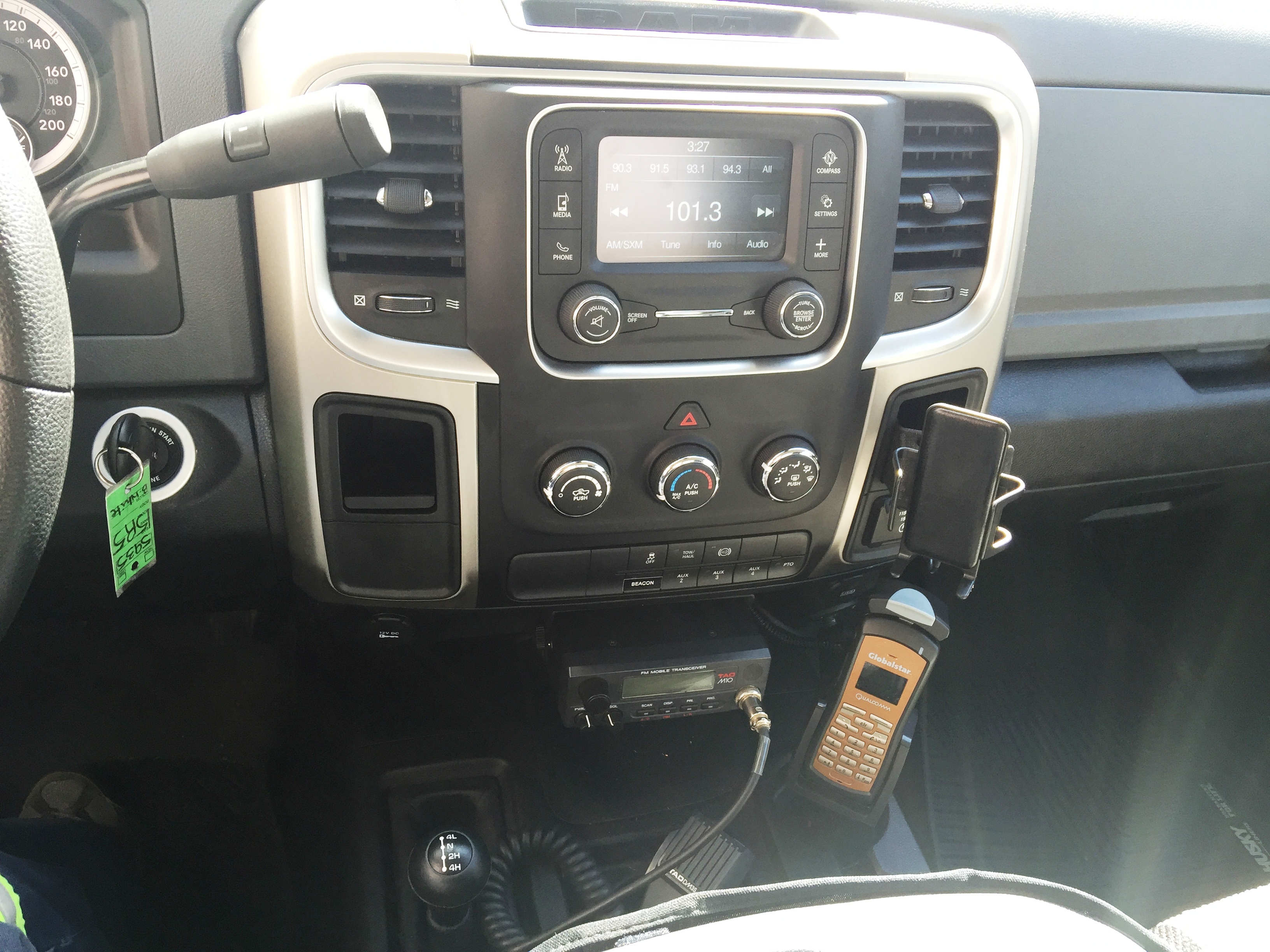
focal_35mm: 29
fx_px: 1064
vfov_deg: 48.2
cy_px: 476
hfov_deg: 61.7
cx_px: 635
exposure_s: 1/120
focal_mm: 4.15
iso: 50
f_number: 2.2
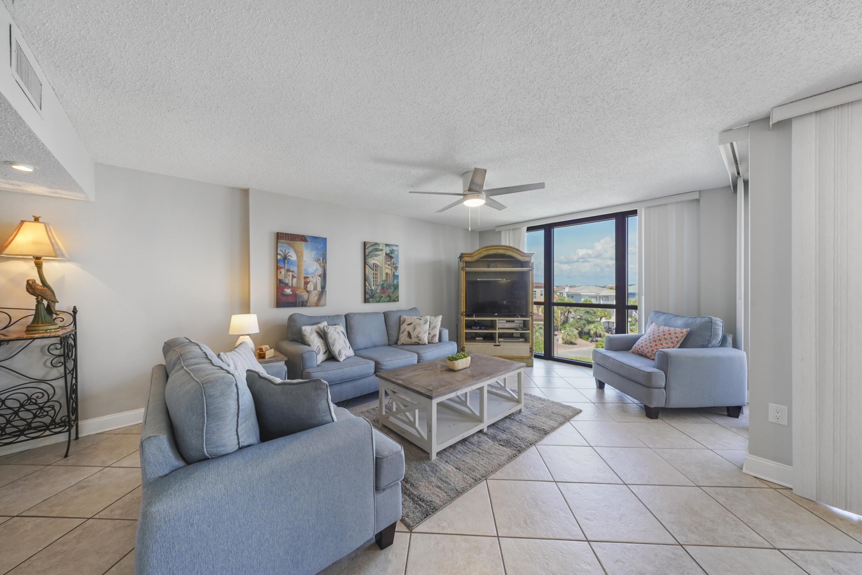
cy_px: 288
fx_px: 287
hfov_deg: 112.6
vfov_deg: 90.0
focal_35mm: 12
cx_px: 431
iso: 100
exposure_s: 1/50
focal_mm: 12
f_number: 8
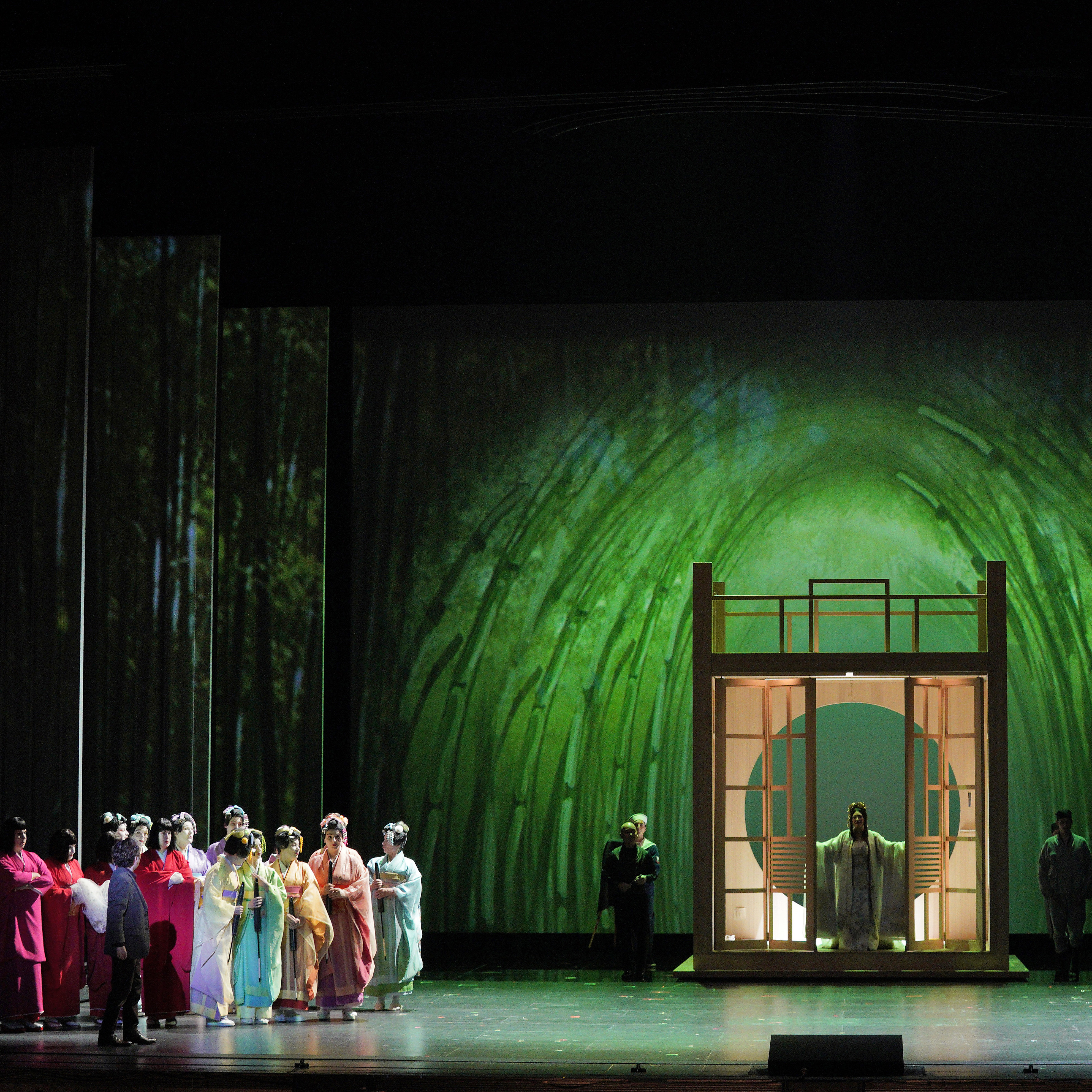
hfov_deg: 19.2
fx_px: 3212
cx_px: 782
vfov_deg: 19.3
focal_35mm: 90
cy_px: 544
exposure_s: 1/100
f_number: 4.5
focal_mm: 70
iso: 4000
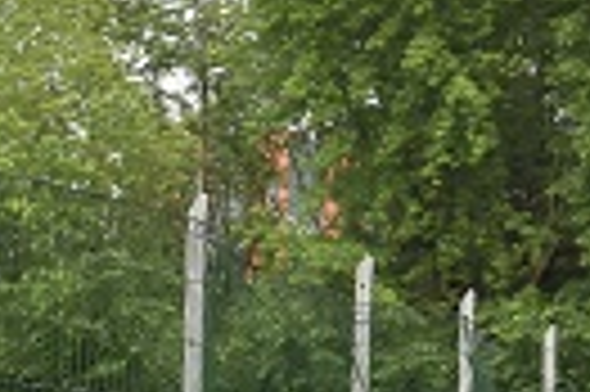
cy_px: -311
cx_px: 1549
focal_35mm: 309
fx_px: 5058
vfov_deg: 4.4
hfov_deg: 6.3
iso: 100
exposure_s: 1/200
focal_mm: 30
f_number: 7.1
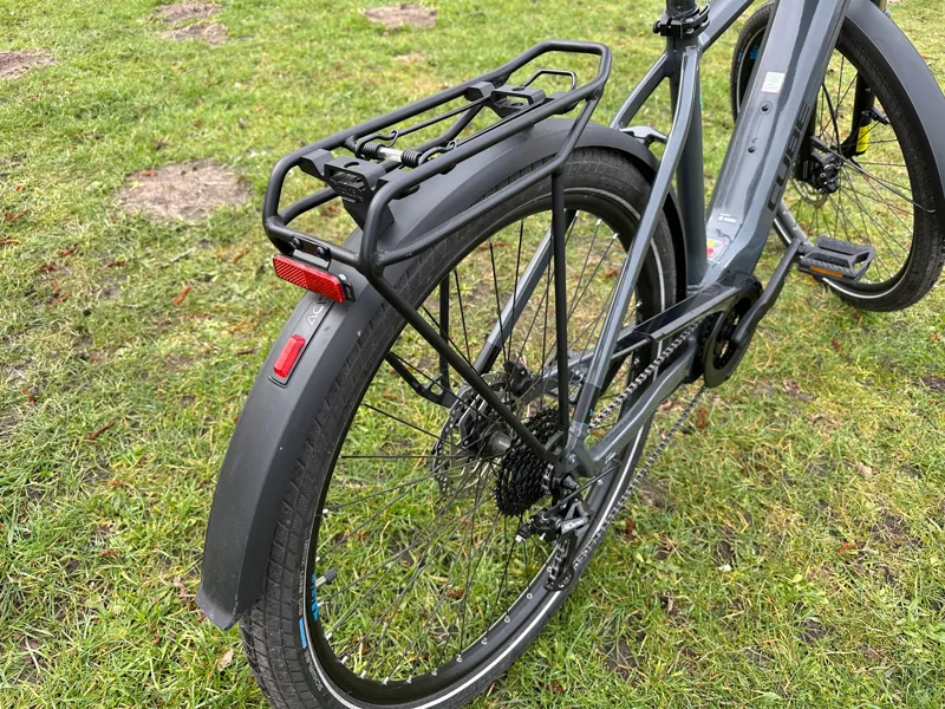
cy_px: 354
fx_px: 655
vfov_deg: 56.8
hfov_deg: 71.6
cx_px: 472
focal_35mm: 24
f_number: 1.78
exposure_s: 1/458
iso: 80
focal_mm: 6.86
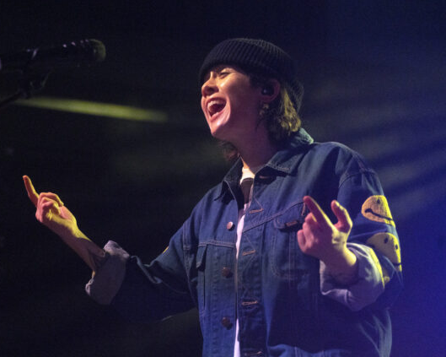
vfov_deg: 12.3
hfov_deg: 15.4
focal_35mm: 125
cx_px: 196
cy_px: 179
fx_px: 1650
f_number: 4
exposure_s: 1/800
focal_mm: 110
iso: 16000
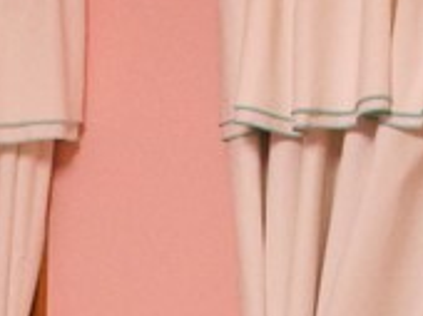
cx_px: -180
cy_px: 814
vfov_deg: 5.9
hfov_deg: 8.1
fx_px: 2941
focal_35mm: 241
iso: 3200
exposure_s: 1/60
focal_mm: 20
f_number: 4.5
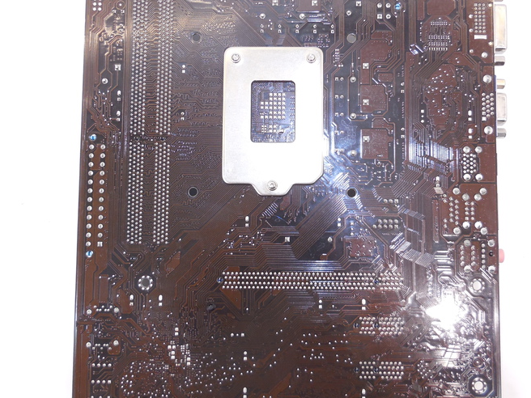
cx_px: 290
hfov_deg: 47.8
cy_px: 193
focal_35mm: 39
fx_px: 598
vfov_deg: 36.8
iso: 125
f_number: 3.1
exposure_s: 1/40
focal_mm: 4.5
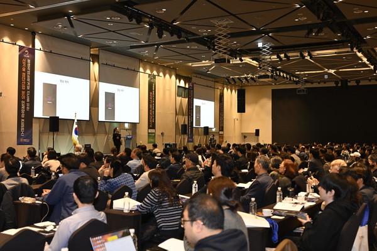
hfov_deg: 45.4
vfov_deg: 31.2
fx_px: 450
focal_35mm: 43
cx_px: 188
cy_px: 126
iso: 2000
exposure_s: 1/90
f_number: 4
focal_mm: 43
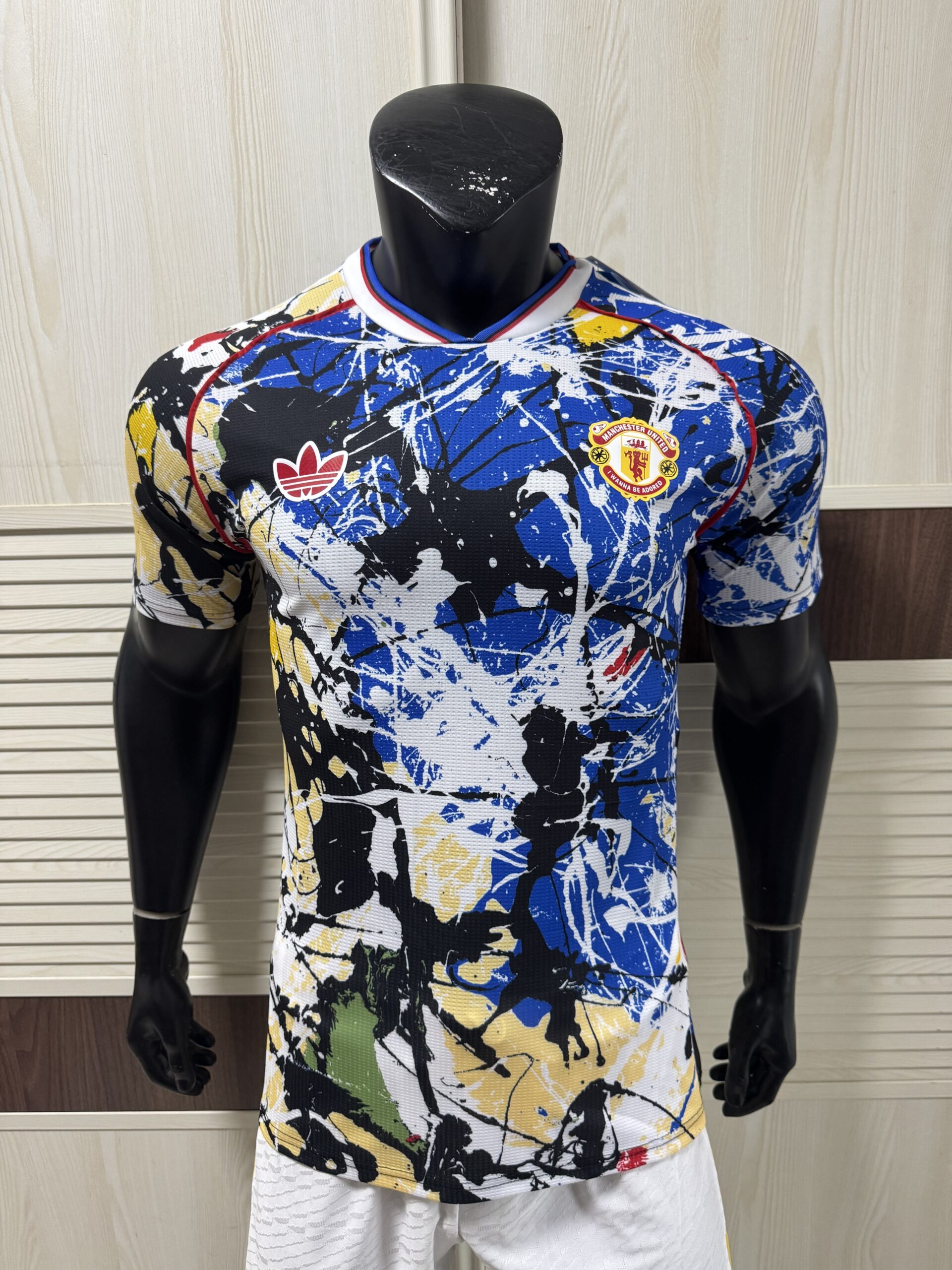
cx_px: 476
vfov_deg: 71.6
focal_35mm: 24
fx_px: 880
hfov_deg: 56.8
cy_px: 635
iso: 250
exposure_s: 1/60
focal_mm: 6.76
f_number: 1.78
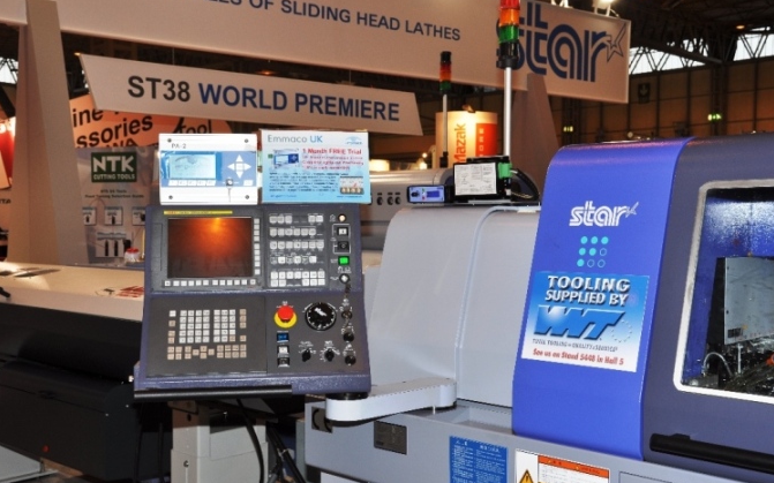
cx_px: 387
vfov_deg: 29.8
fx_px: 907
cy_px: 247
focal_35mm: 43
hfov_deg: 46.2
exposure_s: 1/30
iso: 200
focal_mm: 28
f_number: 8
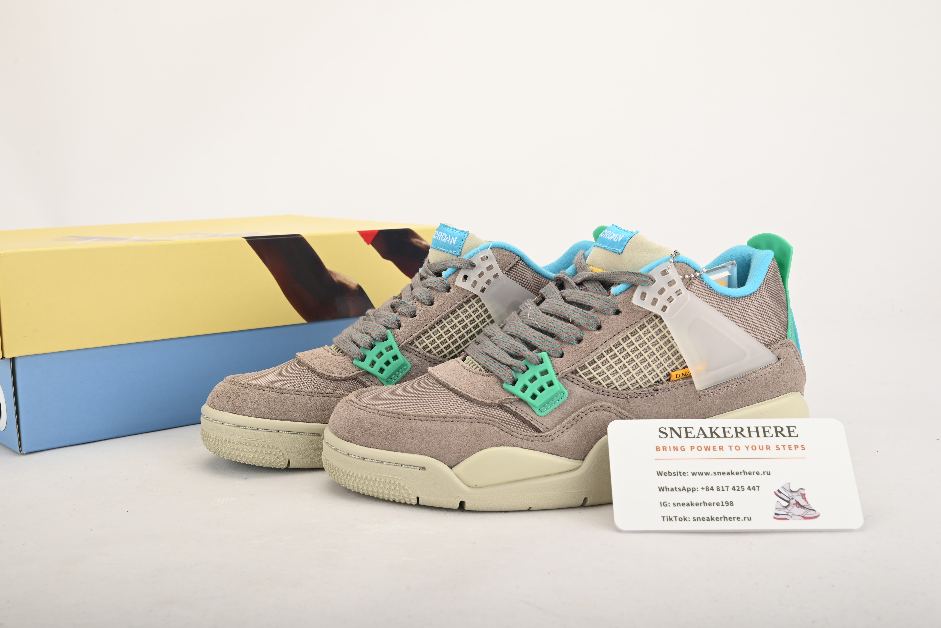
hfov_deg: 49.5
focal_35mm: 39
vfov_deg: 34.2
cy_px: 314
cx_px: 470
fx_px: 1020
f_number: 13
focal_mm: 39
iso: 100
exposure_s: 1/200
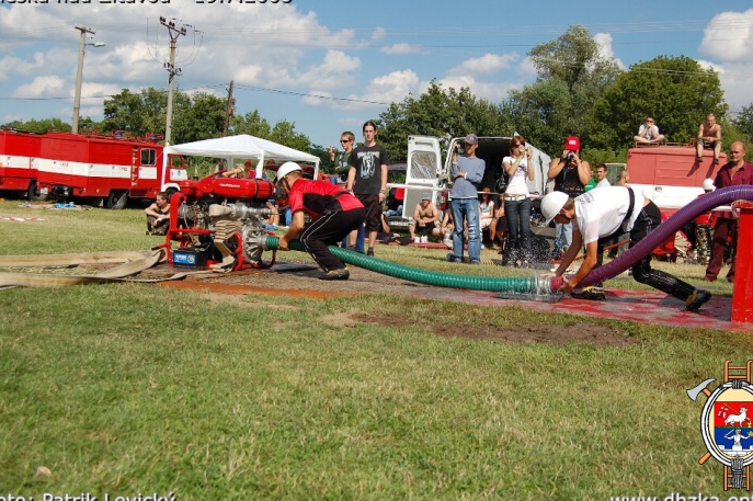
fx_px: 878
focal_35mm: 42
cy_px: 247
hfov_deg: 46.4
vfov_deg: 31.8
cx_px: 386
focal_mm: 26
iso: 200
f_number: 5
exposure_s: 1/1250
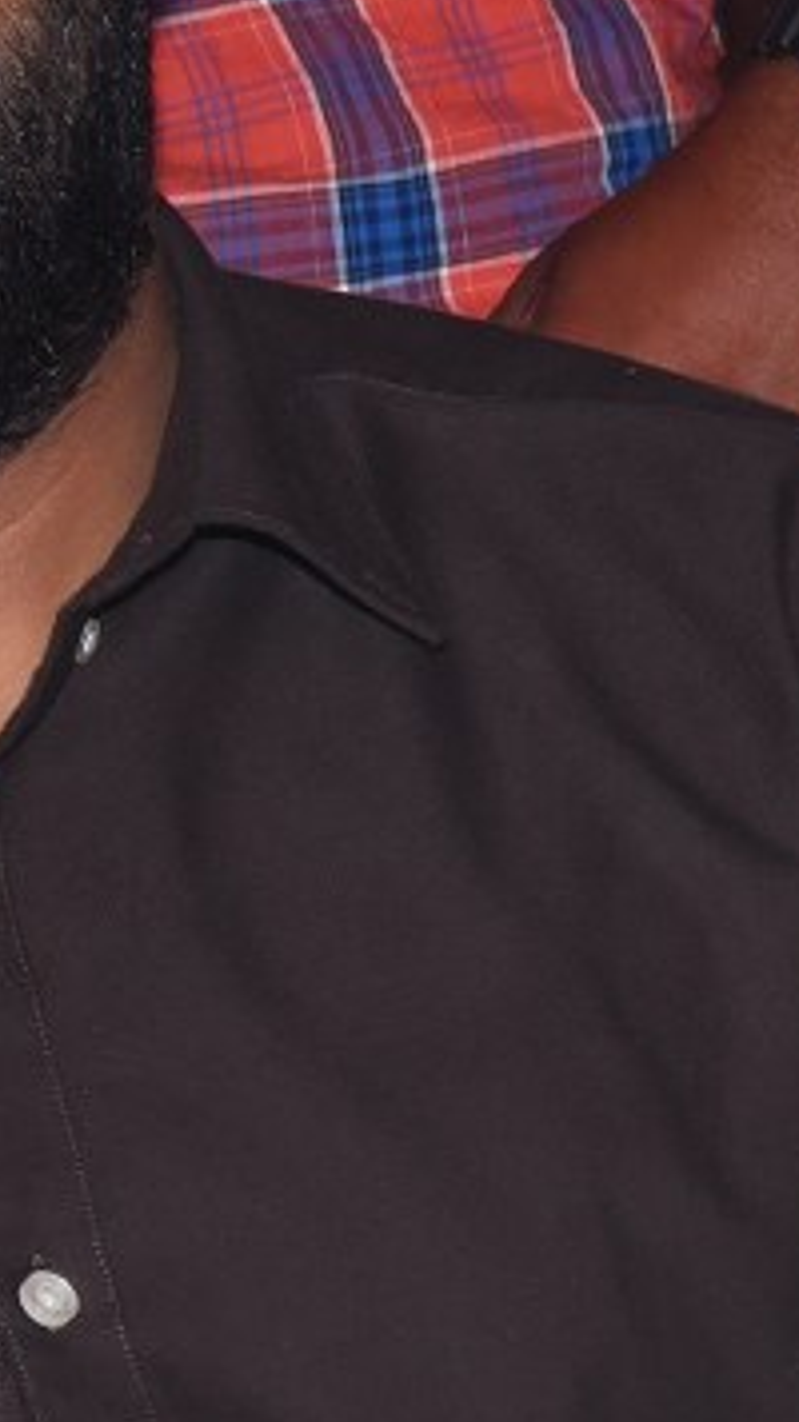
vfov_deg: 3.8
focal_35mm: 565
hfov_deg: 2.1
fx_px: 21301
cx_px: -1187
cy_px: 1206
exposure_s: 1/125
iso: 1000
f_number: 9
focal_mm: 120
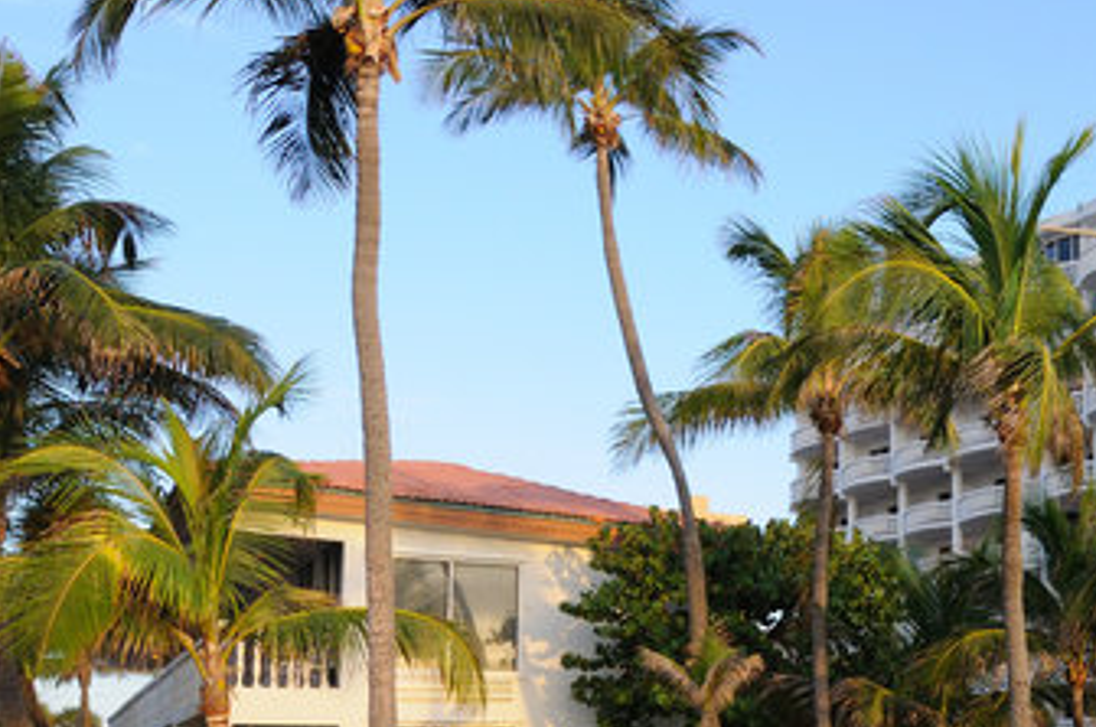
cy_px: 611
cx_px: 1067
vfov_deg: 26.3
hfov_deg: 36.2
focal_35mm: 50
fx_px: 1520
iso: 640
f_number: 7.1
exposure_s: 1/200
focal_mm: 14
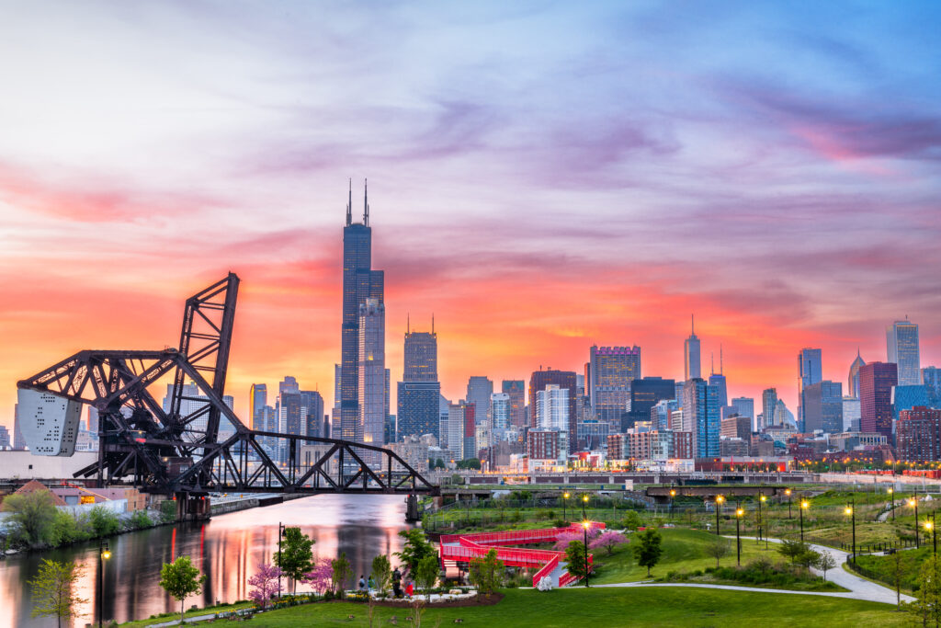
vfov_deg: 27.0
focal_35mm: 50
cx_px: 470
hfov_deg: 39.6
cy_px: 314
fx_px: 1307
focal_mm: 50
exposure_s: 15
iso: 64
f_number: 16
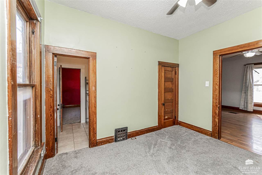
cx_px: 131
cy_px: 88
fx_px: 109
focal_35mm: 15
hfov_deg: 100.4
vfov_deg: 77.3
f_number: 10
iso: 800
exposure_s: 1/60
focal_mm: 10
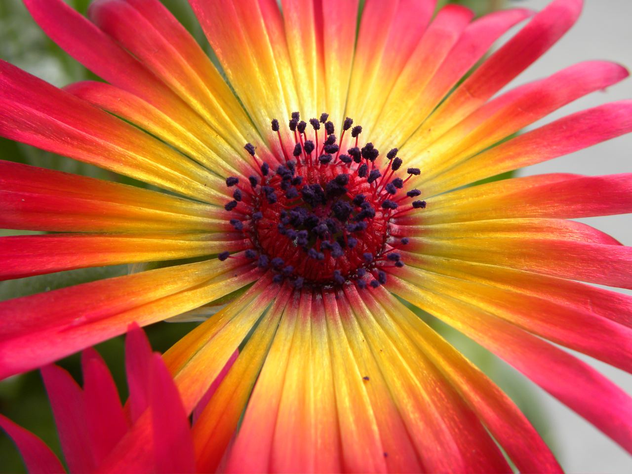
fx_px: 1059
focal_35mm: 58
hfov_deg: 33.2
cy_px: 237
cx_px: 316
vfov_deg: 25.2
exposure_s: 1/188
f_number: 4
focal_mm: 10.3
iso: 64
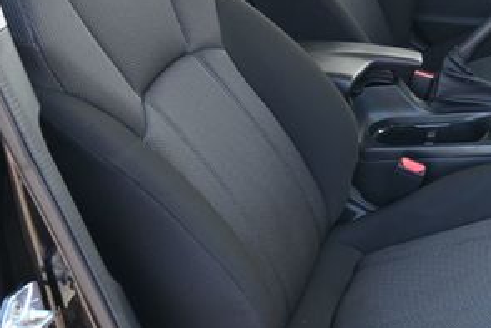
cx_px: 446
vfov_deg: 20.6
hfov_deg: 29.6
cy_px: 52
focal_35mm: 65
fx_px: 887
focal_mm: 20
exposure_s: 1/125
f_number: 3.8
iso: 400
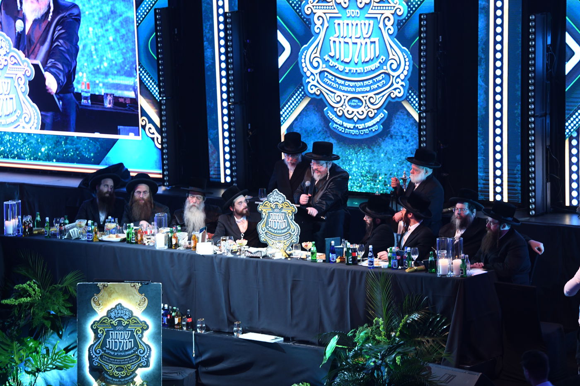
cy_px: 193
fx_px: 2175
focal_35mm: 135
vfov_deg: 10.2
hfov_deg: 15.2
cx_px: 290
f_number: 3.5
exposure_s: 1/100
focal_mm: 135
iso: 1600
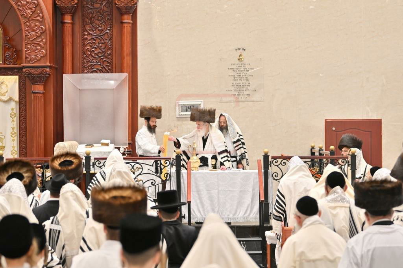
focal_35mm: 105
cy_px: 134
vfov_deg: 13.0
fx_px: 1175
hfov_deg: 19.5
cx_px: 202
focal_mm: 70
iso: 640
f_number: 2.8
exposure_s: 1/640
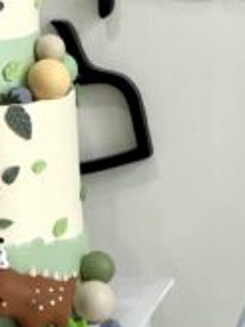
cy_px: 270
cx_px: -36
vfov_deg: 9.5
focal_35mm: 208
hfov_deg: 7.1
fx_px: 1963
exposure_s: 1/100
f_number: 2.2
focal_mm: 7.5
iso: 32
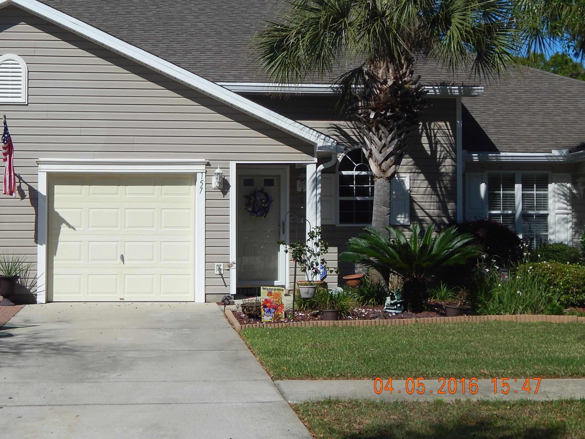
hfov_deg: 27.0
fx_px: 1217
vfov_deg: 20.4
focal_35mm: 72
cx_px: 241
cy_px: 181
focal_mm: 10.9
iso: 125
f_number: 7.9
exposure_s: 1/500
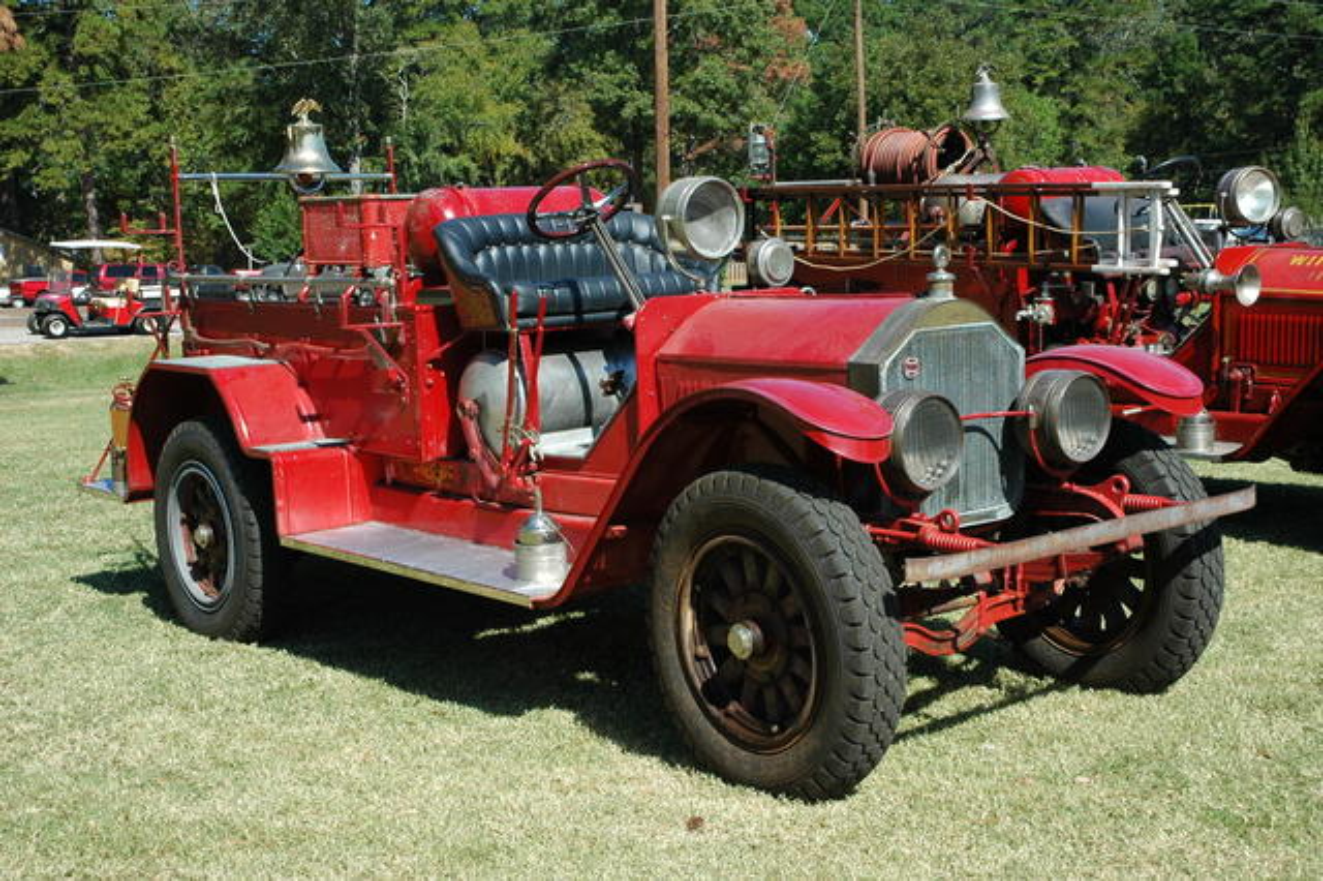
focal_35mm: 46
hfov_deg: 42.3
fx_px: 1708
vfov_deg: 28.9
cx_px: 662
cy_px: 440
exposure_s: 1/400
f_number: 11
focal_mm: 31
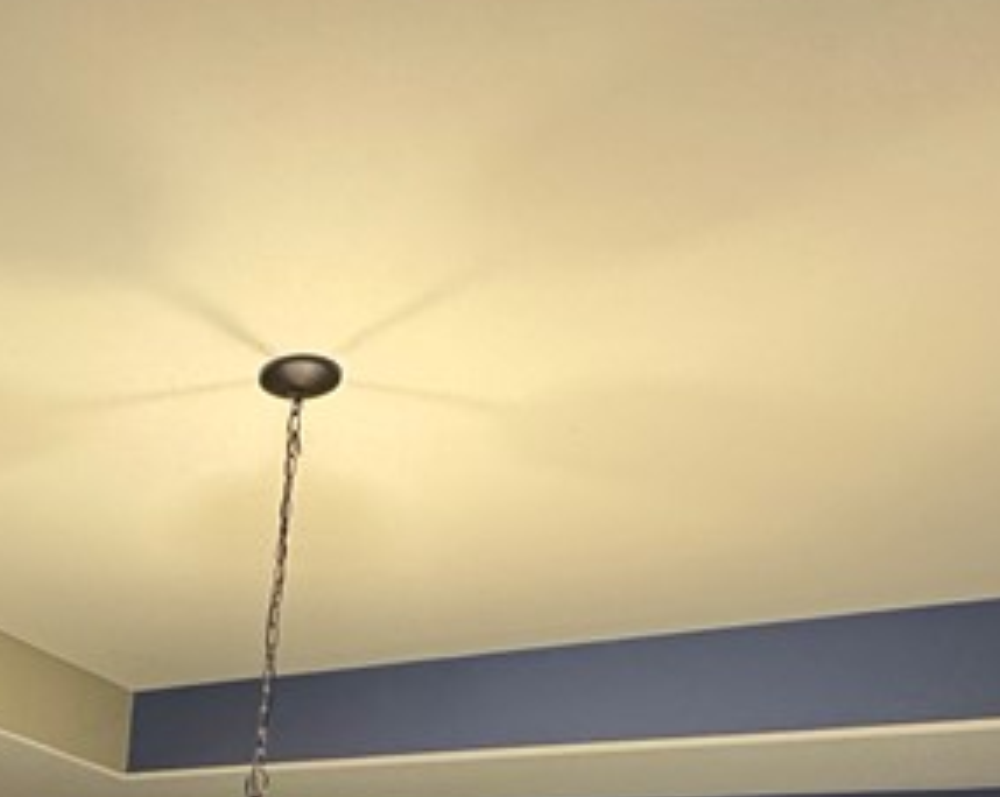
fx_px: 1448
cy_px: 1178
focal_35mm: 49
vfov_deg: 24.4
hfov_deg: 33.5
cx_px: -80
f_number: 2.2
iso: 640
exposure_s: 1/60
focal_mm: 2.22
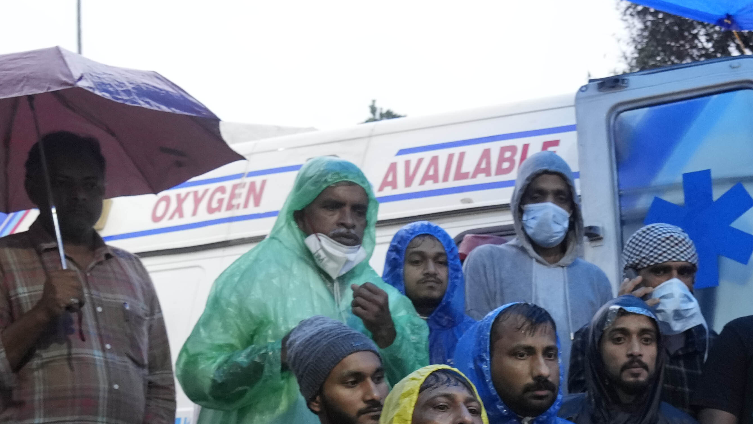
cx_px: 810
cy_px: 606
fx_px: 1577
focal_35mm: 79
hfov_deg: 25.1
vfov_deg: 14.4
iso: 2000
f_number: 4
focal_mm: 24
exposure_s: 1/250
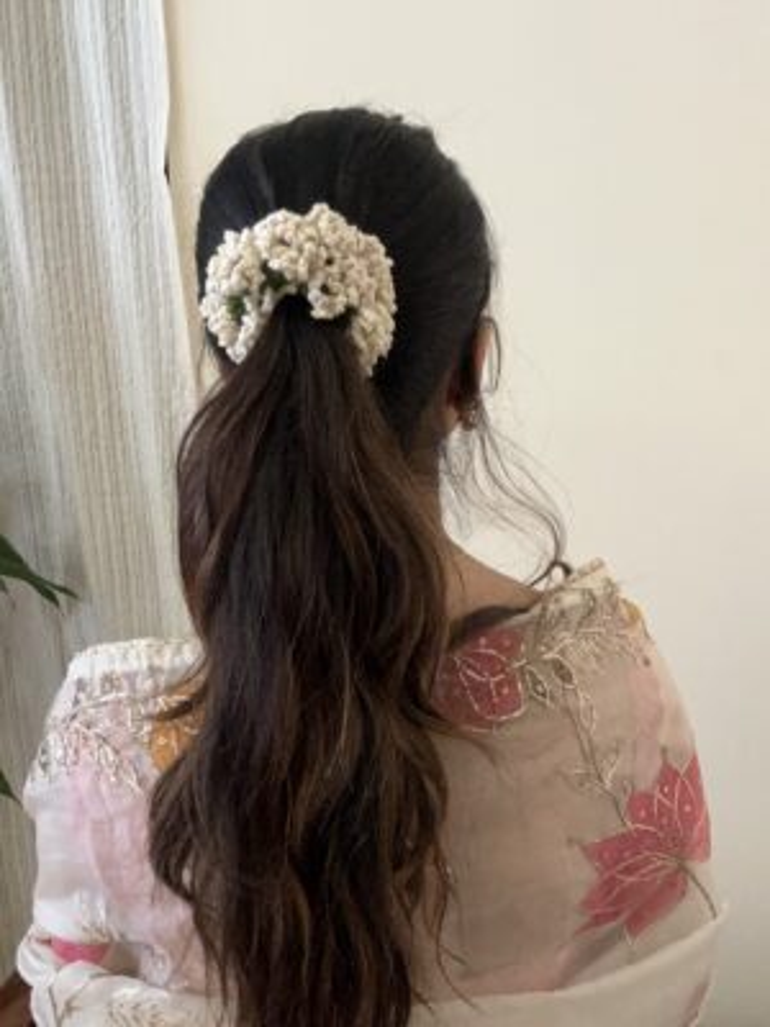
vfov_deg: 60.0
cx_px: 385
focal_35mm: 30
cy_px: 514
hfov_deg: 46.8
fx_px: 890
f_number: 1.9
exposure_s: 1/33
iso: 250
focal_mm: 2.69
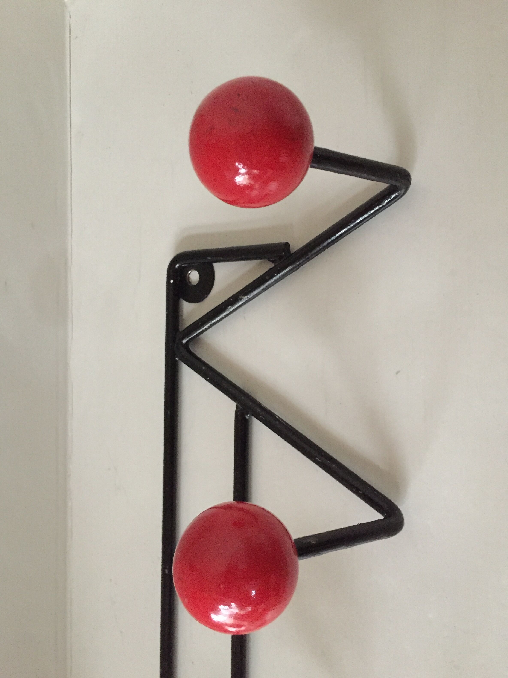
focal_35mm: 30
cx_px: 245
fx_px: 587
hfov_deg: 46.8
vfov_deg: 60.0
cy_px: 344
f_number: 2.2
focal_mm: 4.15
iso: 800
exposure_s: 1/17
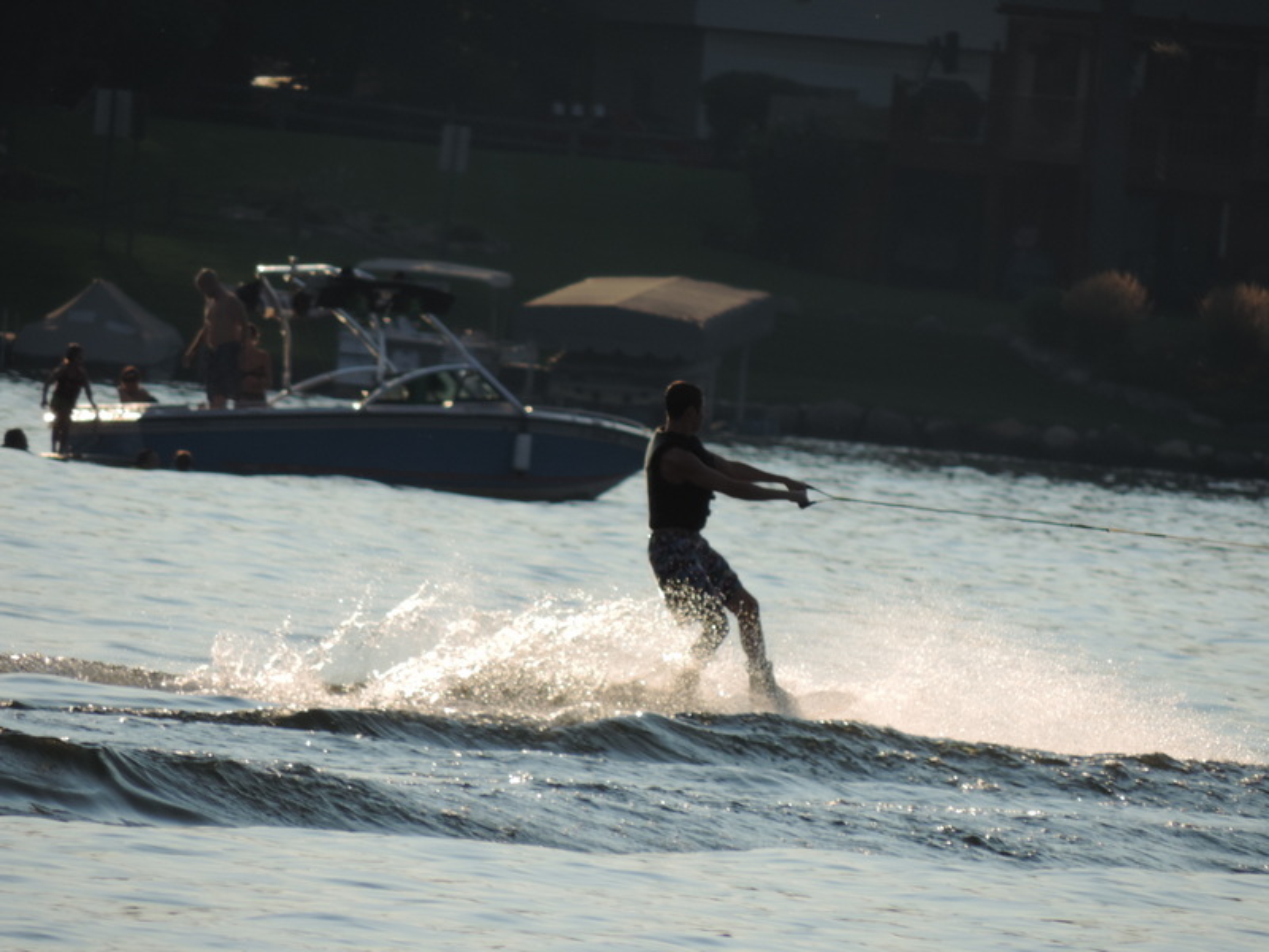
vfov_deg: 1.7
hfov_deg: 2.2
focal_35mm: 900
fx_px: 32993
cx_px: 634
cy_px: 476
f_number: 5.5
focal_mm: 160.5
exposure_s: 1/640
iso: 80
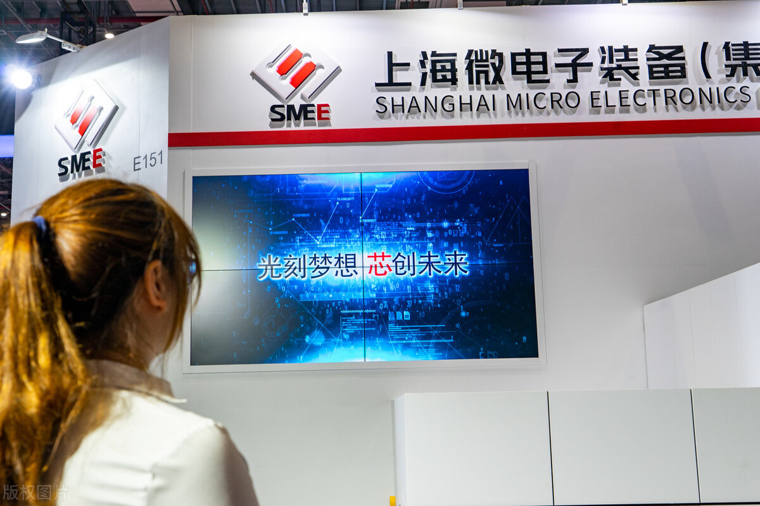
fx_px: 886
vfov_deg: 31.9
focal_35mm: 42
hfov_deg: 46.4
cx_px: 380
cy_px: 253
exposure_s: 1/100
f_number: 7.1
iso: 320
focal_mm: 42
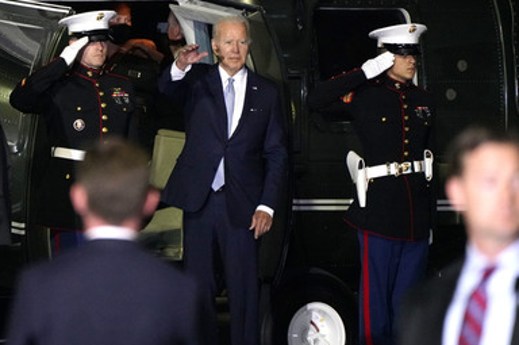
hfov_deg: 4.4
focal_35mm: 470
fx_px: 6767
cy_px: 189
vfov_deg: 2.9
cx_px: 225
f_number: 5.6
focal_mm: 400
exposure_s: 1/200
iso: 10000
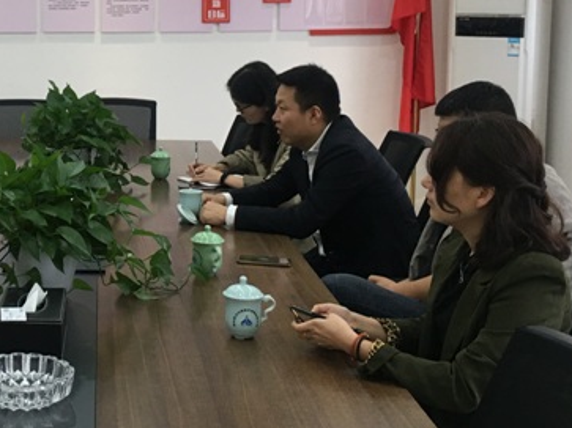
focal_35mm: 64
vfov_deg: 22.7
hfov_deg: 28.9
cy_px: 107
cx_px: 41
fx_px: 1057
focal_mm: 4.15
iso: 50
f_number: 2.2
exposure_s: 1/33
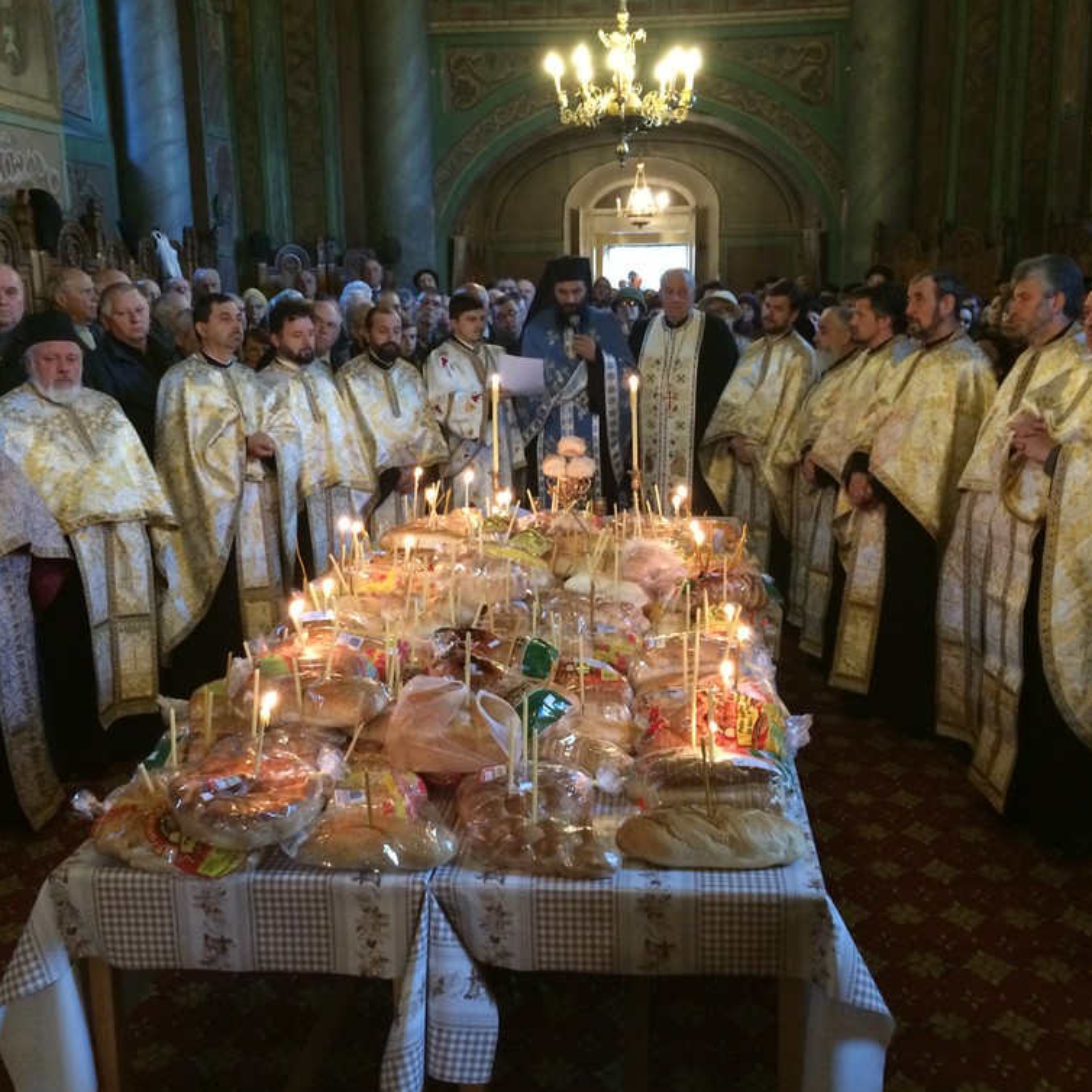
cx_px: 543
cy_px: 542
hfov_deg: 46.0
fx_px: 1285
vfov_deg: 46.0
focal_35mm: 36
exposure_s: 1/15
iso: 320
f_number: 2.2
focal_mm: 4.12
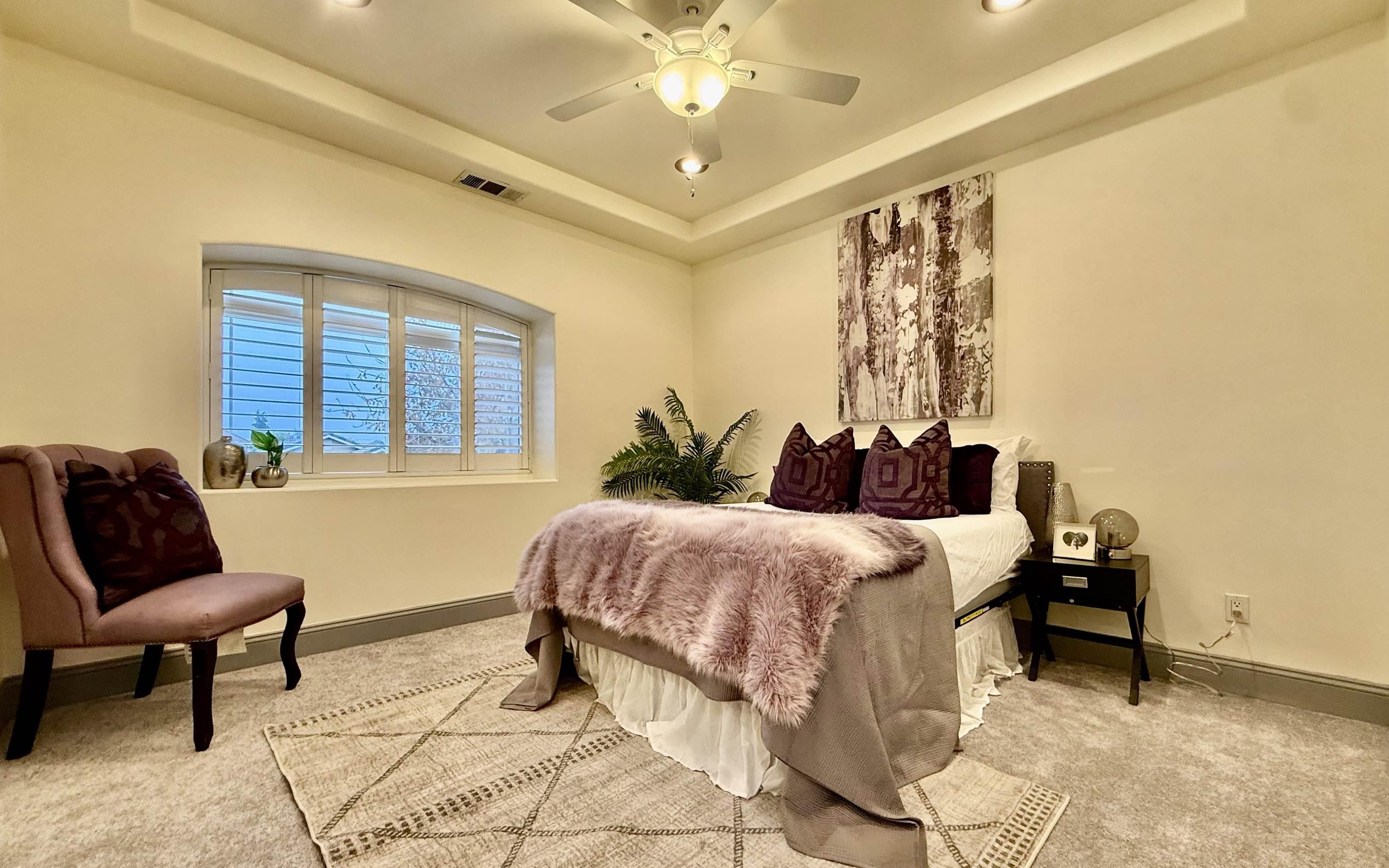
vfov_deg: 74.7
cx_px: 690
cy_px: 458
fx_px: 568
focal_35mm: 15
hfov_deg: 101.5
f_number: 2.2
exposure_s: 1/60
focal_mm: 2.22
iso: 200
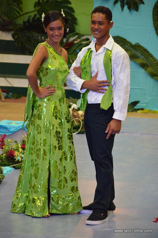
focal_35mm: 195
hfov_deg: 7.0
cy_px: 119
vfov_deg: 10.6
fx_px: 1289
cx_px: 79
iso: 5000
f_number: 7.1
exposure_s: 1/200
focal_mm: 130
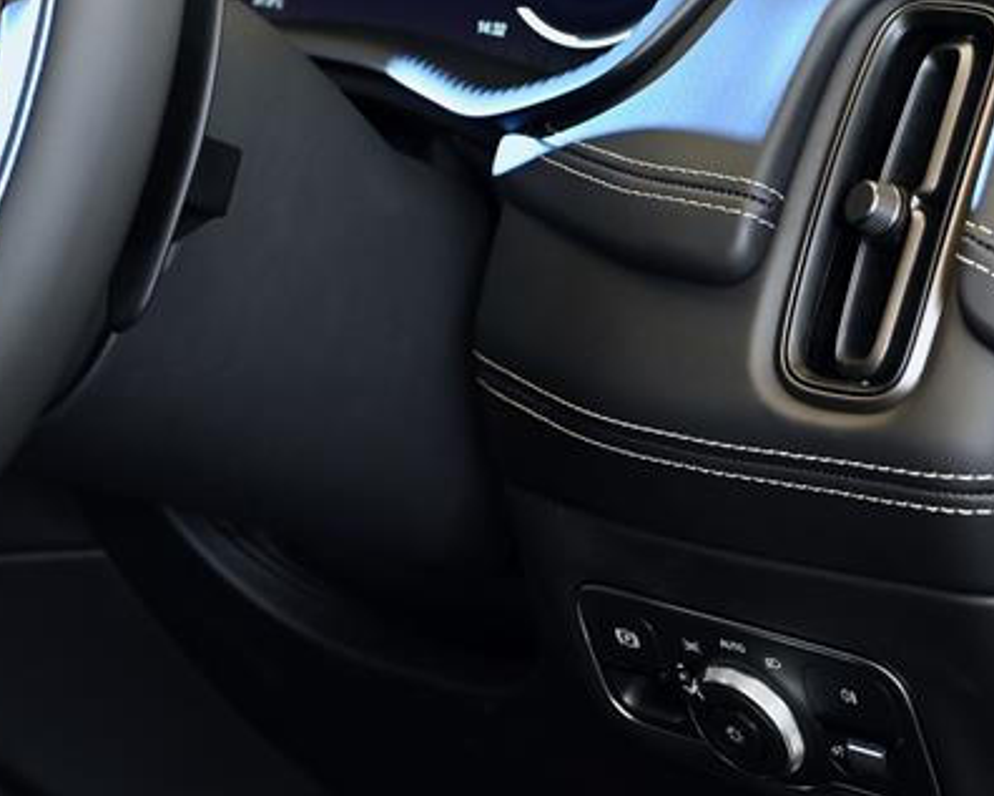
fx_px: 3355
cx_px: -38
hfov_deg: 16.5
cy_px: 9
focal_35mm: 114
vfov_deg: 13.4
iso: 800
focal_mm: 47
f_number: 4.5
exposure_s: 1/80
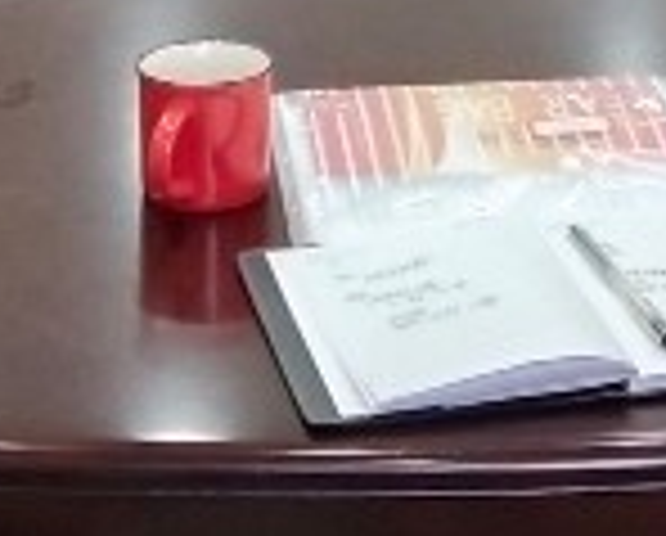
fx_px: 3990
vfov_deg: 7.5
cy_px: -419
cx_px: 576
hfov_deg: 9.5
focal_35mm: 202
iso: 179
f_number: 1.8
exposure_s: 1/100
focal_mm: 3.95
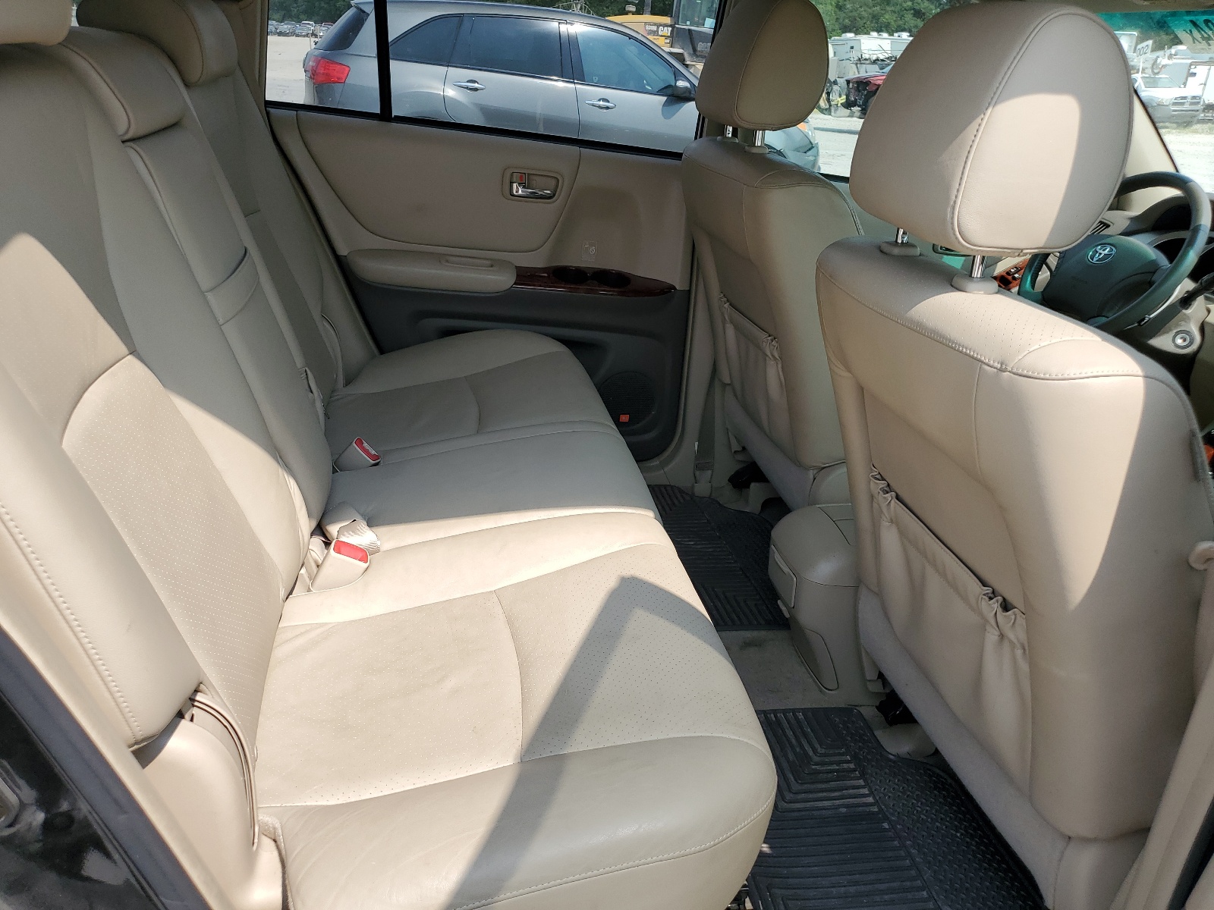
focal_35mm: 26
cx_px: 607
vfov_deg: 53.1
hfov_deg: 67.3
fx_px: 912
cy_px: 455
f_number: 1.5
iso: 50
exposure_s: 1/1429
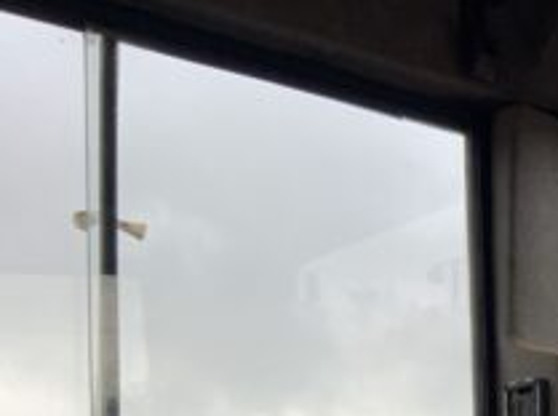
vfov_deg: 15.5
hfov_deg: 20.0
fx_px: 1432
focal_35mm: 89
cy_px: 595
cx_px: 748
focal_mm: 3
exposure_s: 1/163
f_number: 1.8
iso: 16
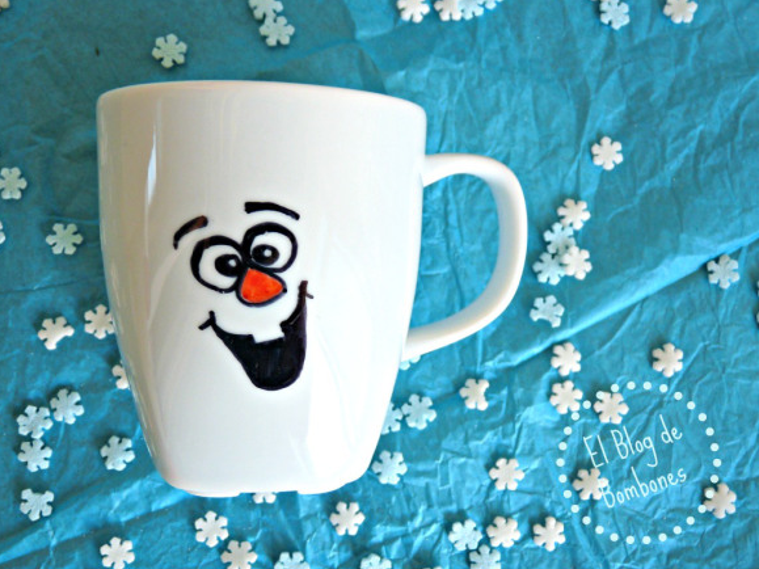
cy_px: 290
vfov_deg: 49.7
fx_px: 614
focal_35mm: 28
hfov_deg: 63.5
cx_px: 376
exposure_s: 1/30
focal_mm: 4.8
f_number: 2.8
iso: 125
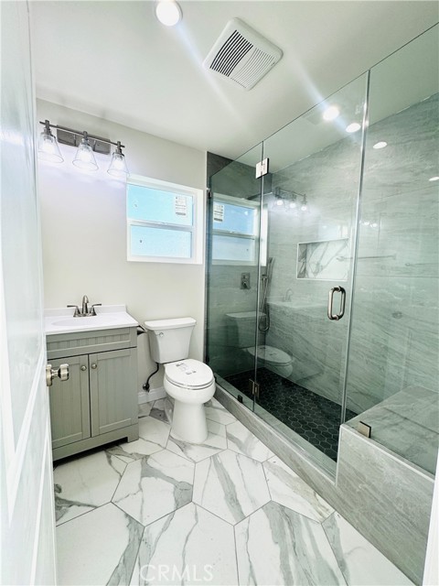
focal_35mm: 14
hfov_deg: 85.7
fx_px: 237
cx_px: 220
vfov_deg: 102.1
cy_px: 293
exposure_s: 1/134
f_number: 2.2
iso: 40
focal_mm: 2.22
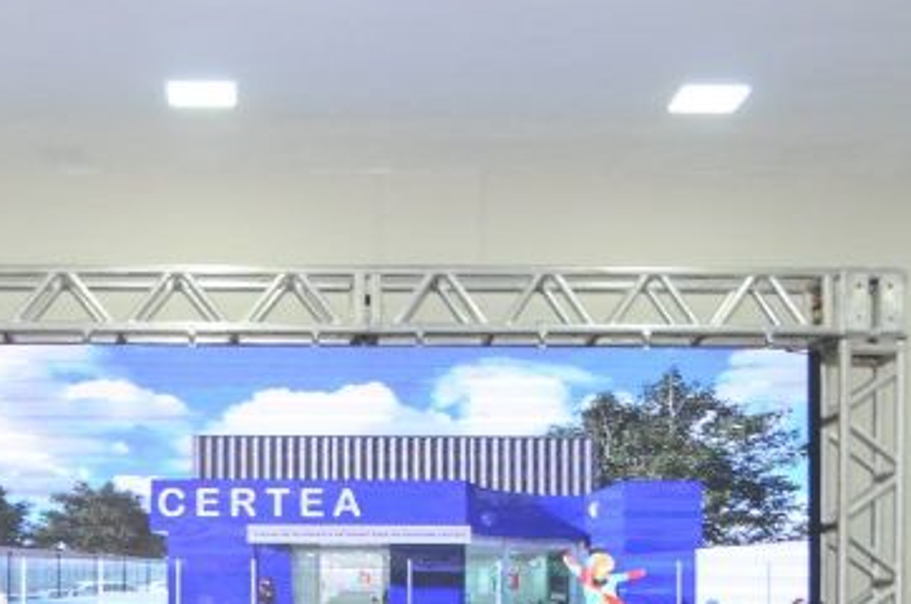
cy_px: 639
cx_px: 249
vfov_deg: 18.0
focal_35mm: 73
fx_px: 1844
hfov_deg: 27.4
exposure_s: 1/160
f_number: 3.8
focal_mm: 22
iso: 1600
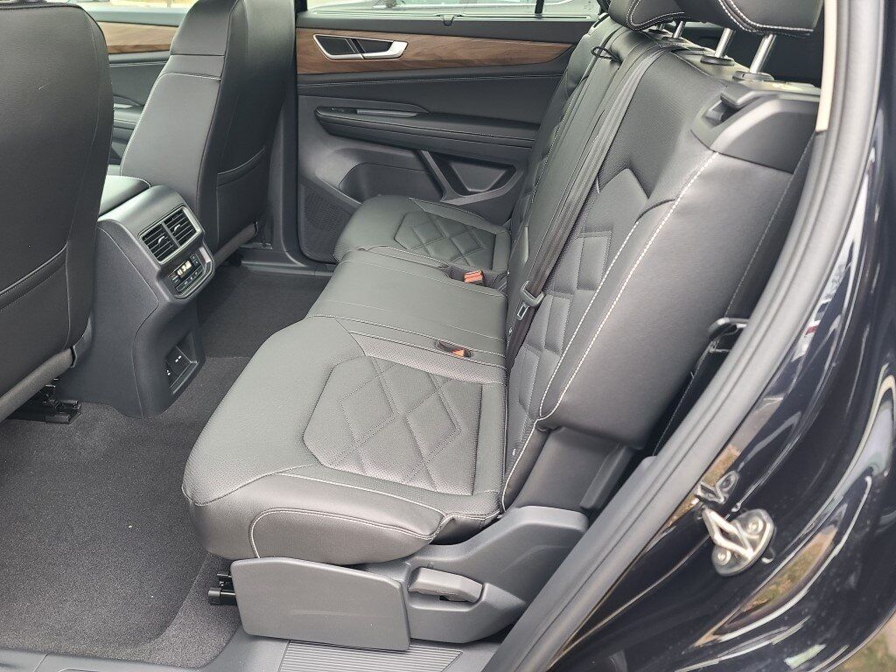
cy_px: 336
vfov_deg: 54.9
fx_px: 647
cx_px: 448
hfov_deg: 69.4
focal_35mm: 25
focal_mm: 7
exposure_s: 1/40
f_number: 1.8
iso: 250
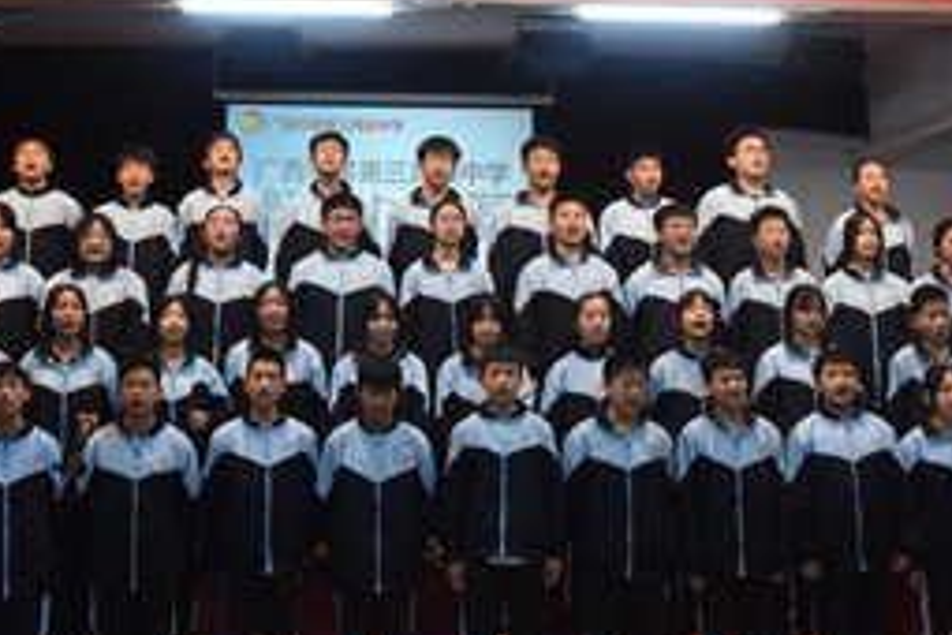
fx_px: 1401
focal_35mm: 53
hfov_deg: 37.3
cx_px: 370
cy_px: 60
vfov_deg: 24.7
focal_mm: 18
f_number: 8
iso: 2000
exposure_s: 1/30
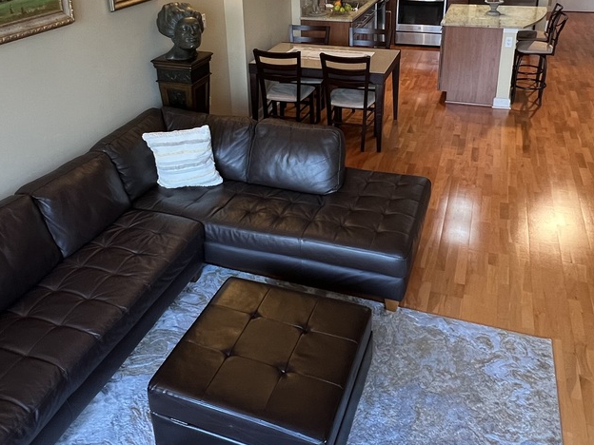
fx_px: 515
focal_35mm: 30
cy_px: 120
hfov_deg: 60.0
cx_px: 287
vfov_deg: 45.4
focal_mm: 1.57
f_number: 1.8
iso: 250
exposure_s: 1/60
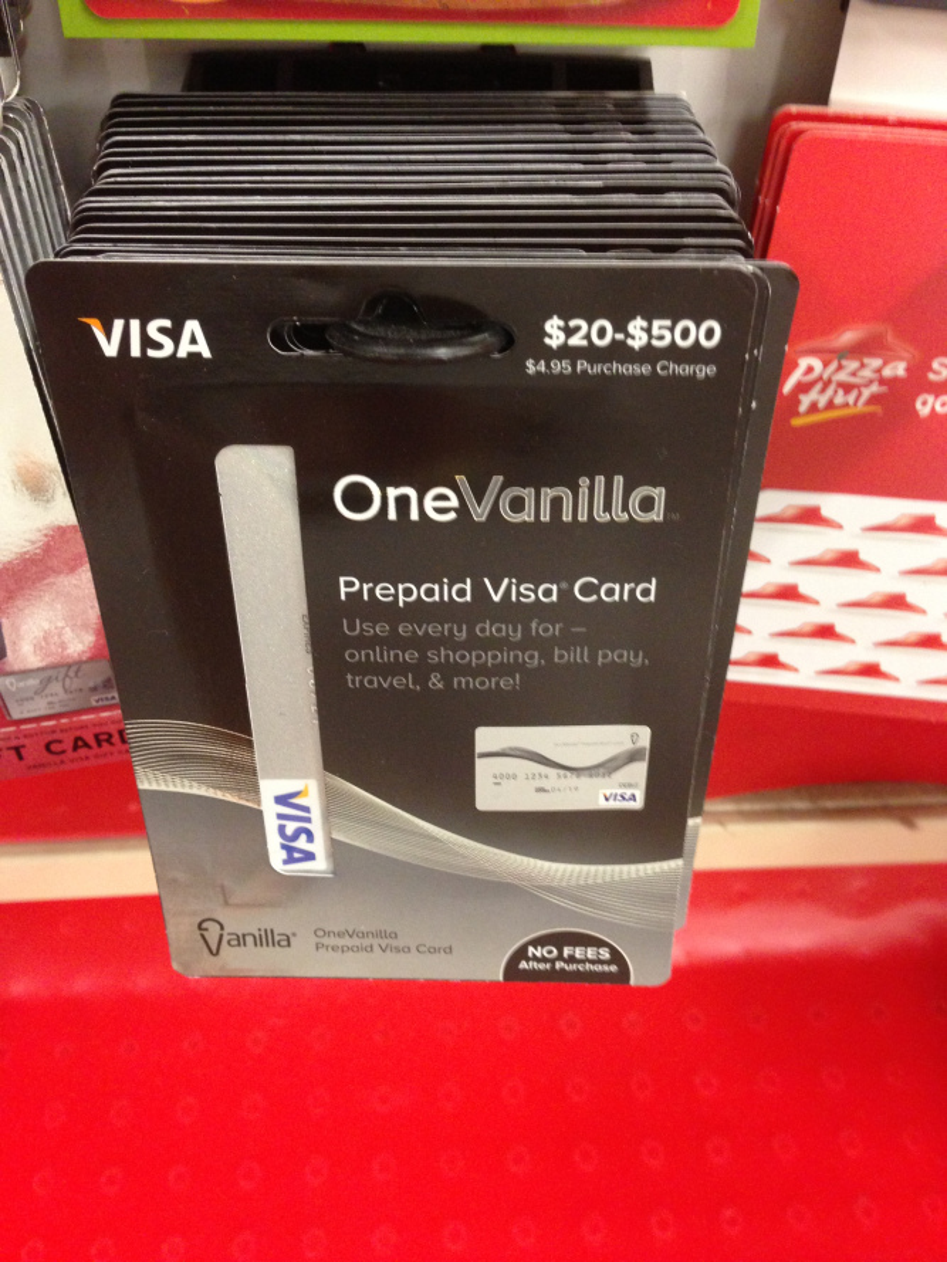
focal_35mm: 33
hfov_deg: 43.0
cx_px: 474
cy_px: 631
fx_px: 1203
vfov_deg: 55.3
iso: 320
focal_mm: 4.13
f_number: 2.4
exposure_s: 1/20
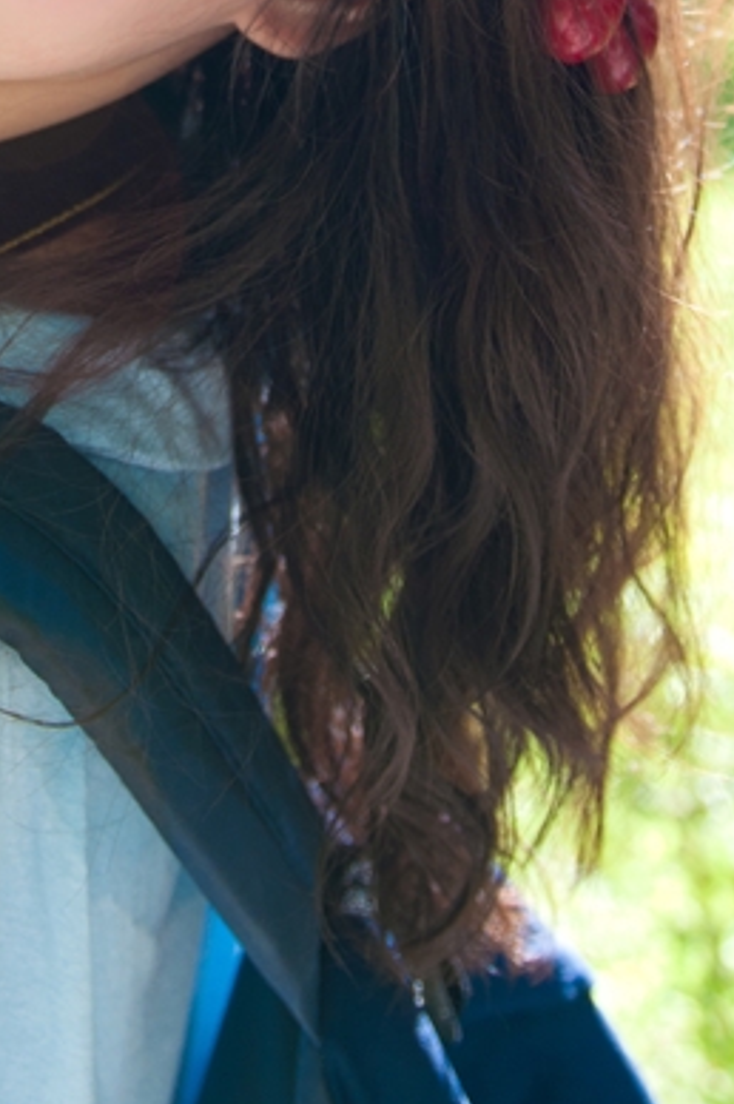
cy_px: -162
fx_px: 2788
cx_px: 73
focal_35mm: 91
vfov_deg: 21.1
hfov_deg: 14.8
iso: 200
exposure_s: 1/320
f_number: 3.2
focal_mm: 24
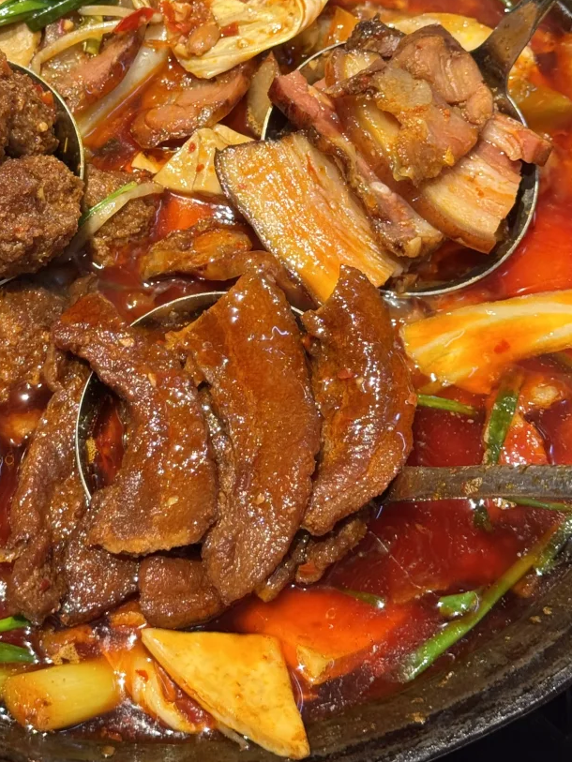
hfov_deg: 17.3
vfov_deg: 22.7
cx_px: 164
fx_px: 1872
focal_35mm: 85
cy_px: 143
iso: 125
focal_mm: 6.76
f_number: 1.78
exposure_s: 1/50
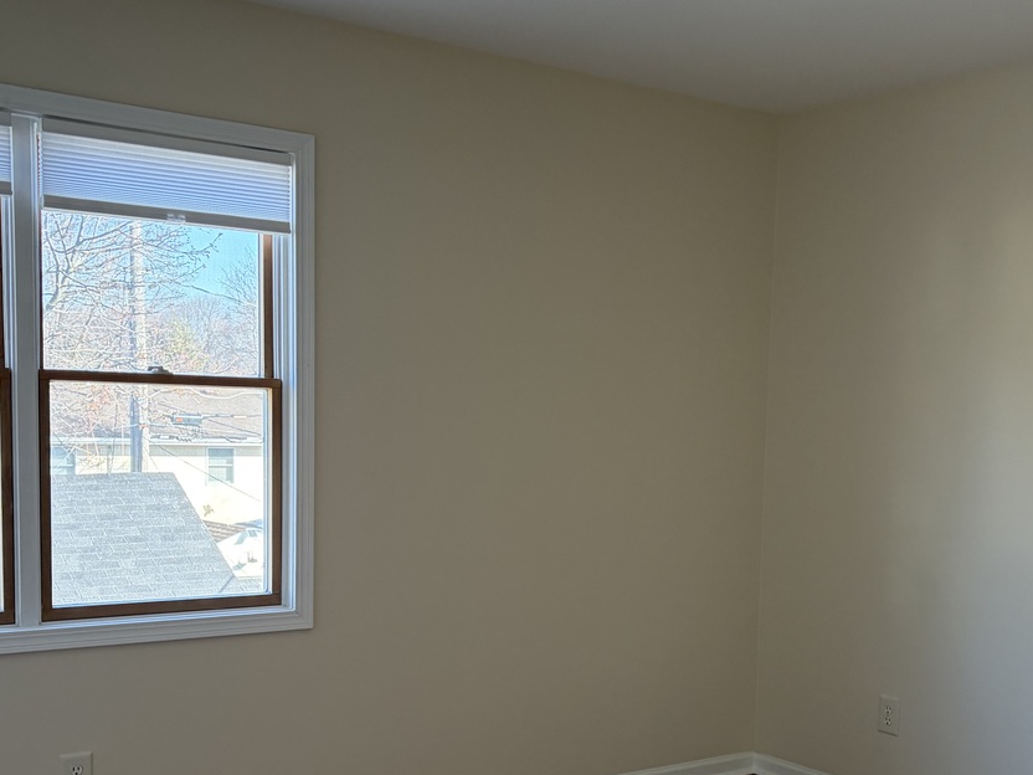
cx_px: 591
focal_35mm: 45
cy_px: 524
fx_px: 1343
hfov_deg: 42.0
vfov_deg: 31.9
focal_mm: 5.96
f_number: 1.6
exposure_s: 1/104
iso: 125
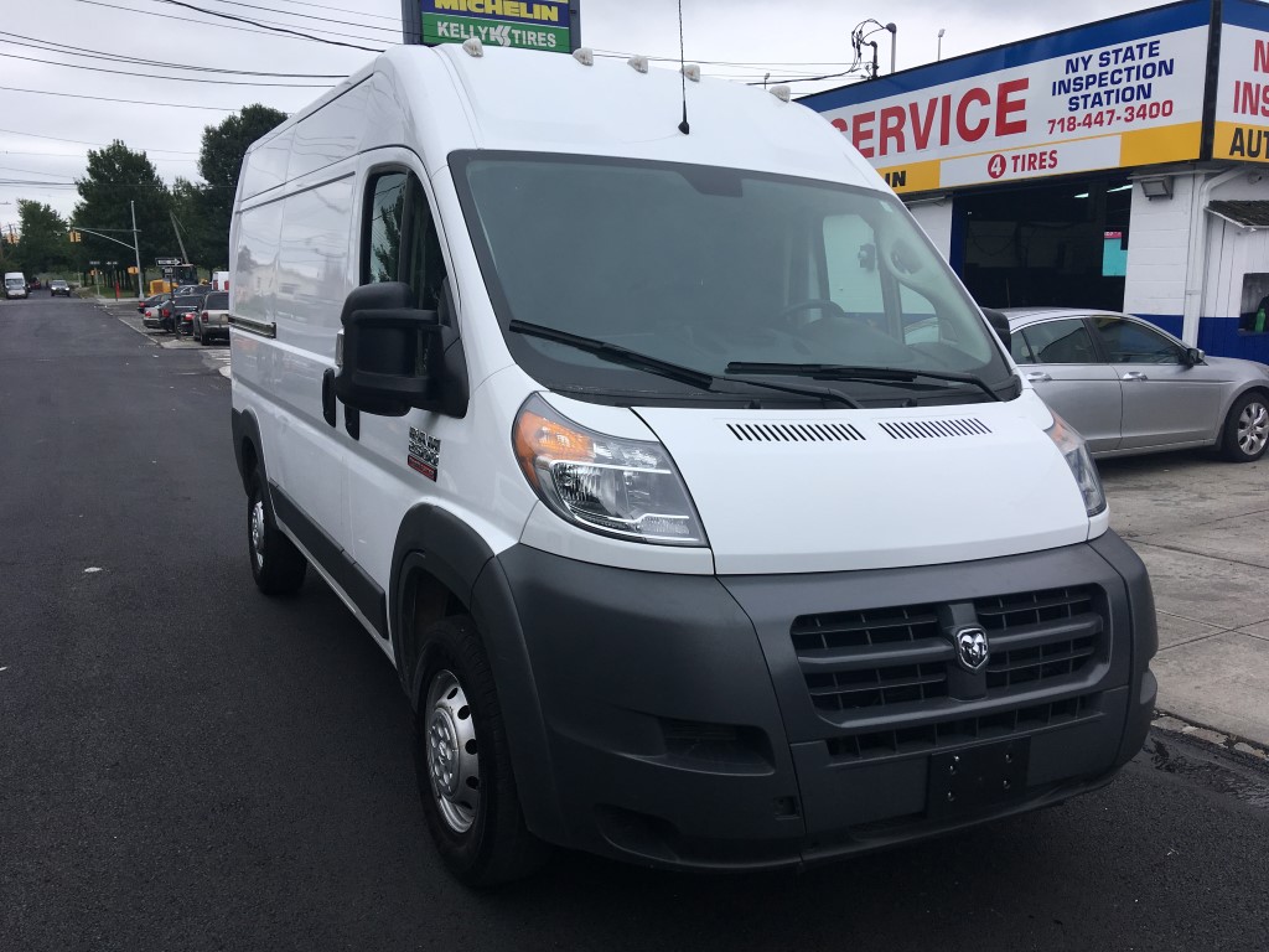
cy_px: 476
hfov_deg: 61.7
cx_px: 634
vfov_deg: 48.2
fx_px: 1063
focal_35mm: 29
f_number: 2.2
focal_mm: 4.15
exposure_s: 1/845
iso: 25
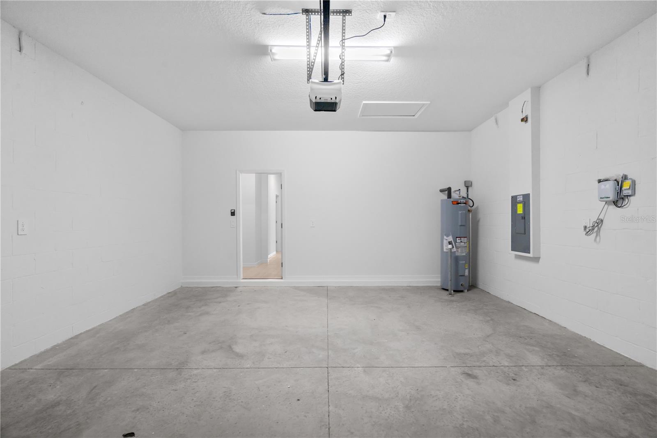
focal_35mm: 16
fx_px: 292
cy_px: 219
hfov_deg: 96.7
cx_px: 328
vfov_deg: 73.7
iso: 320
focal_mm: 16
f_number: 9
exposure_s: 1/10
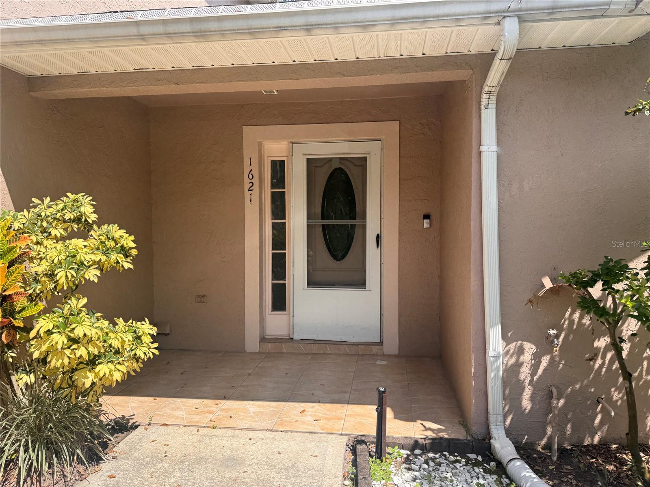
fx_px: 451
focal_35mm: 24
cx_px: 325
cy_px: 244
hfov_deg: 71.6
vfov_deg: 56.8
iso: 80
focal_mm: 6.76
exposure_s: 1/2833
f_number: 1.78
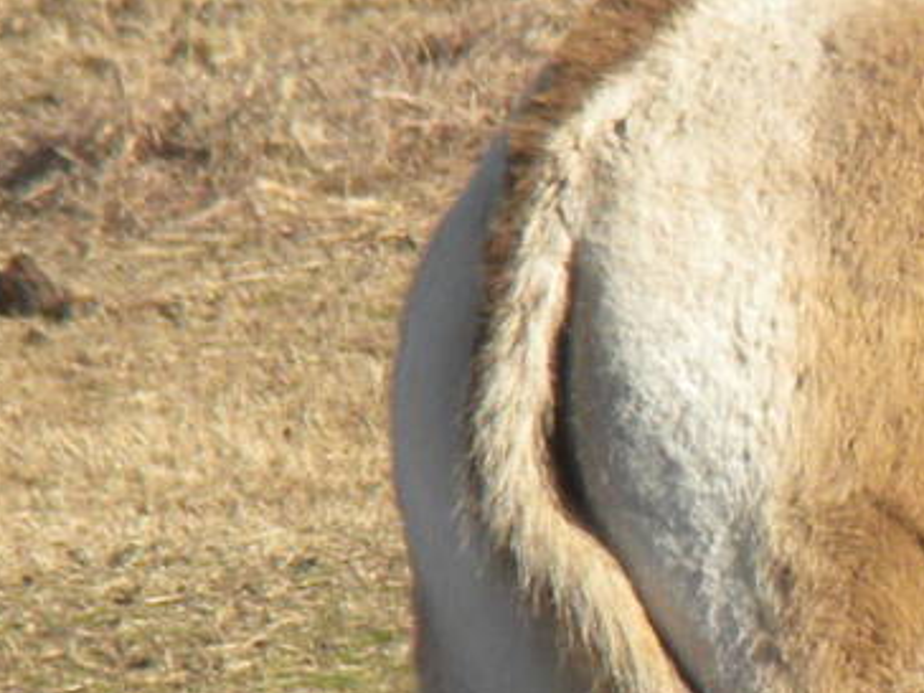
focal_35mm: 1144
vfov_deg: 1.3
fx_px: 30537
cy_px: 769
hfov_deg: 1.7
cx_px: 1891
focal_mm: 46.2
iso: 67
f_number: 5.3
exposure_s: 1/342
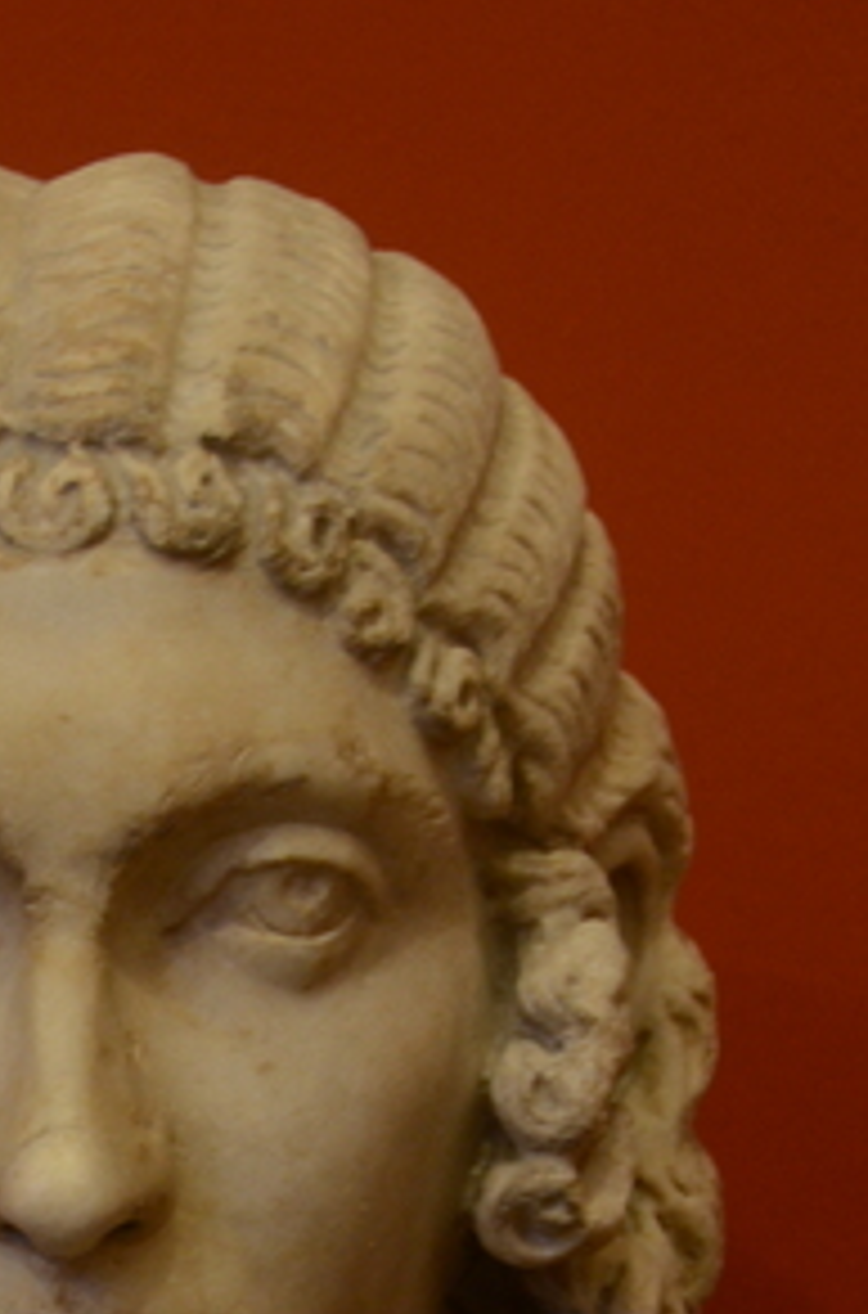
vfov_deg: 12.4
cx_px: 103
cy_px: 1242
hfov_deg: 8.3
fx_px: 5966
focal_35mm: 164
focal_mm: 48
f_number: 4.5
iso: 1250
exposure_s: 1/8
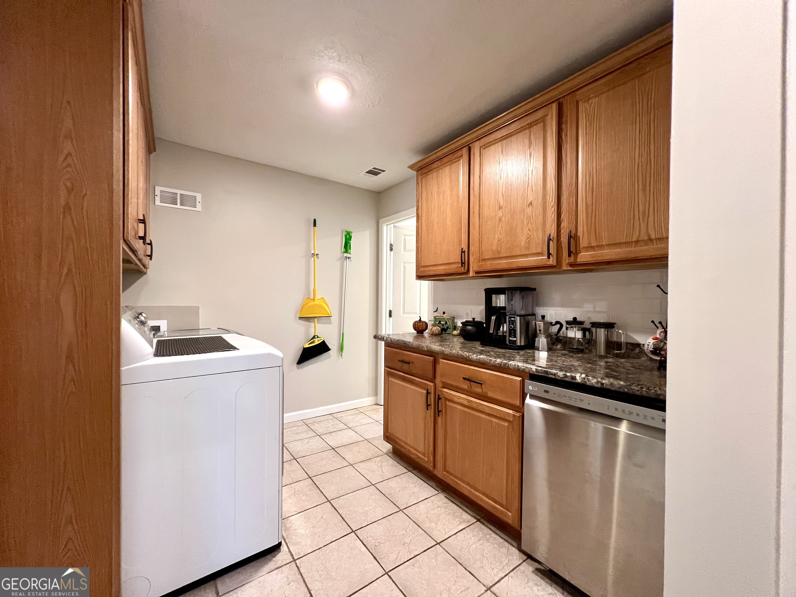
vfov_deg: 89.9
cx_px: 398
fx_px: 299
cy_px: 298
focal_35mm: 13
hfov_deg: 106.2
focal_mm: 1.57
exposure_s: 1/60
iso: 250
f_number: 1.8
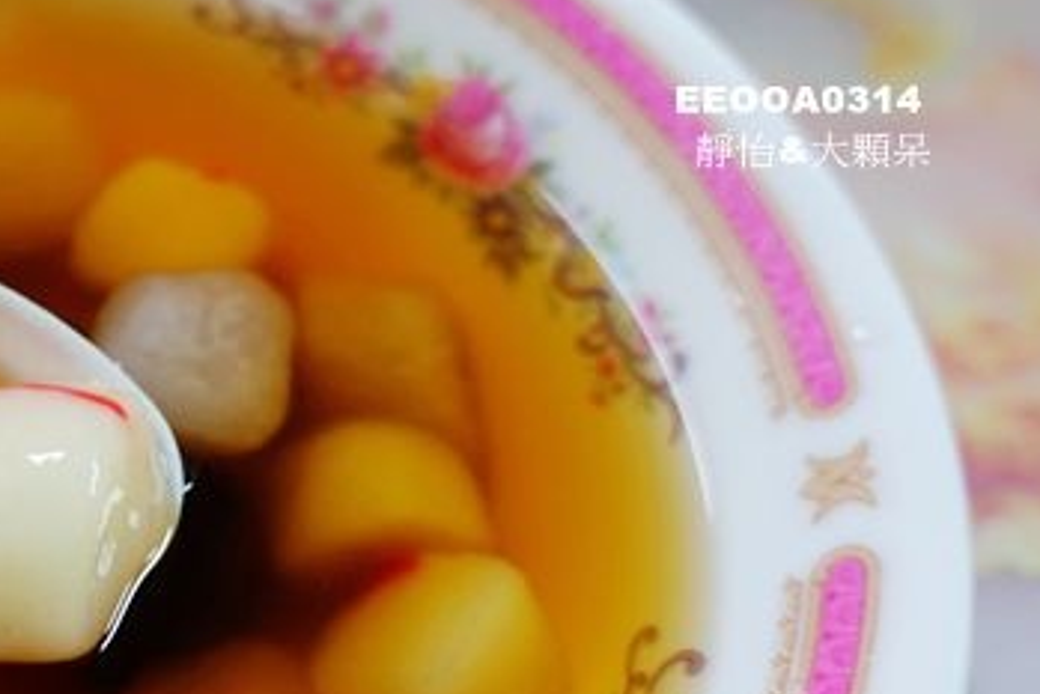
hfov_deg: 34.6
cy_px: 502
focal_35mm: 54
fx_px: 1561
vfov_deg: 24.9
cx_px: 86
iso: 500
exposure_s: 1/30
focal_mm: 10.6
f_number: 2.5
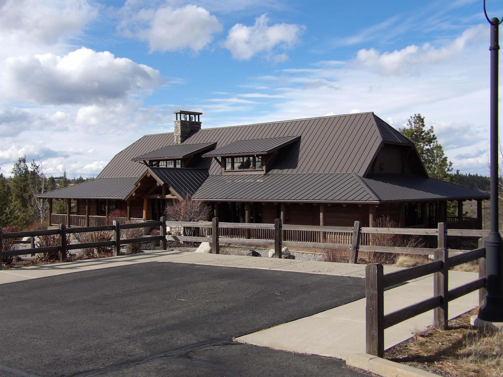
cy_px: 188
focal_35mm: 39
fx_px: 567
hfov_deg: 47.9
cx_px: 252
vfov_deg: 36.8
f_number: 3.7
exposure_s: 1/726
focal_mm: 7
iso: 100
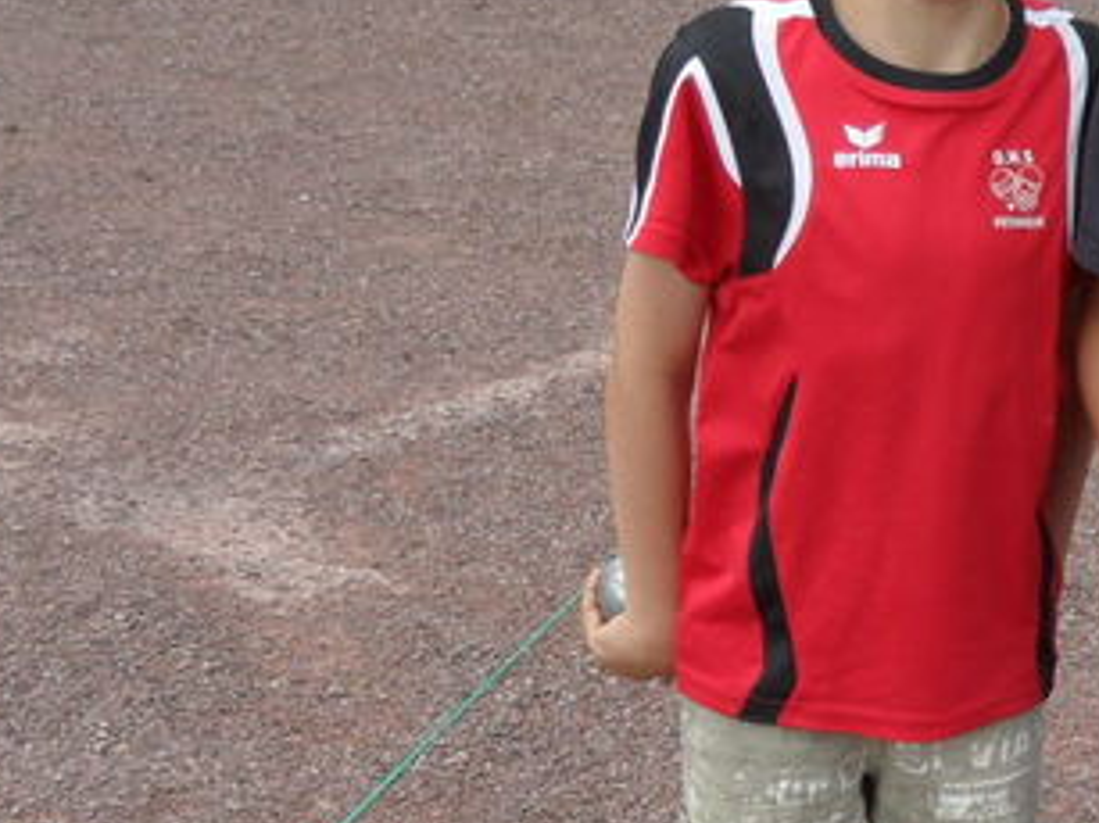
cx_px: 1321
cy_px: 641
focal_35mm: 100
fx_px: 3174
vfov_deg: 14.7
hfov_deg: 18.6
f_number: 3.4
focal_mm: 5.3
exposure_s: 1/180
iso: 80
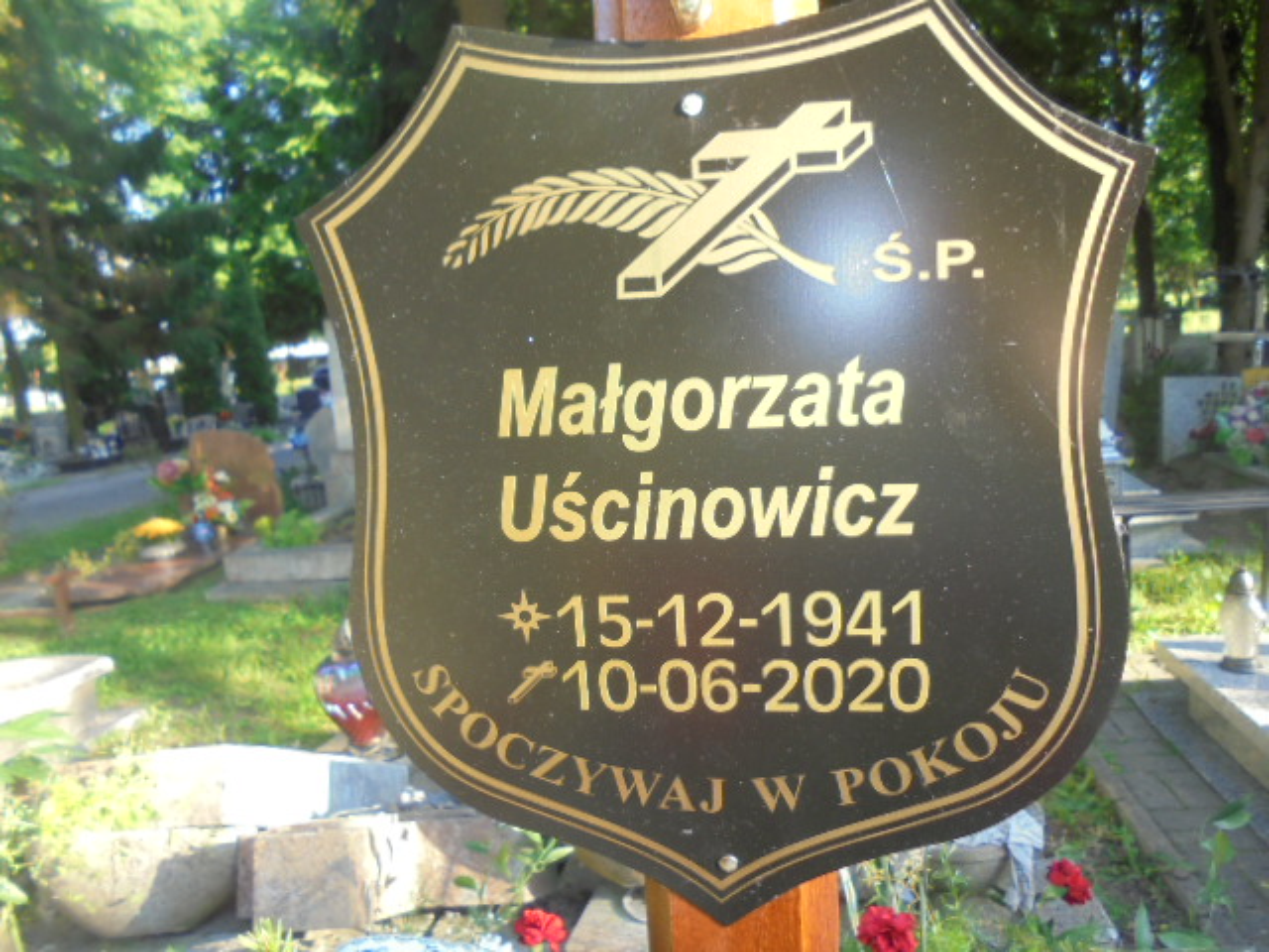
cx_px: 634
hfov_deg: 67.3
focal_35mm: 26
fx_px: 953
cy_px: 476
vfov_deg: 53.1
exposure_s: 1/50
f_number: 3.5
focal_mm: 4.6
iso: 100
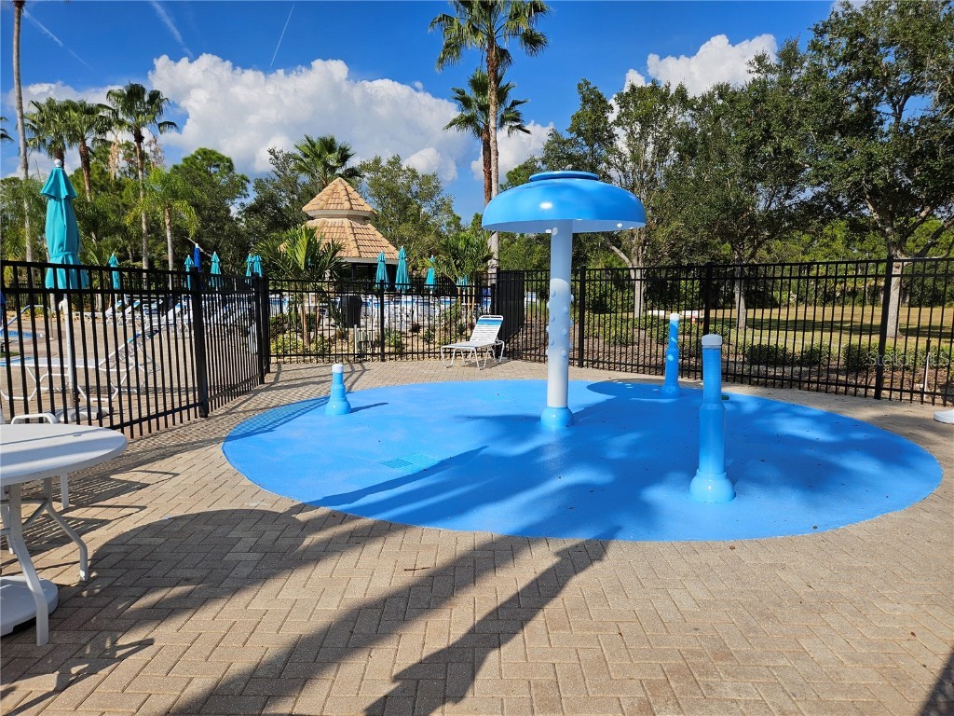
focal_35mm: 23
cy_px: 358
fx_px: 634
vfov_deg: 58.9
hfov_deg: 73.9
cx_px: 477
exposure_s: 1/3618
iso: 25
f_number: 1.8
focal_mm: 5.4
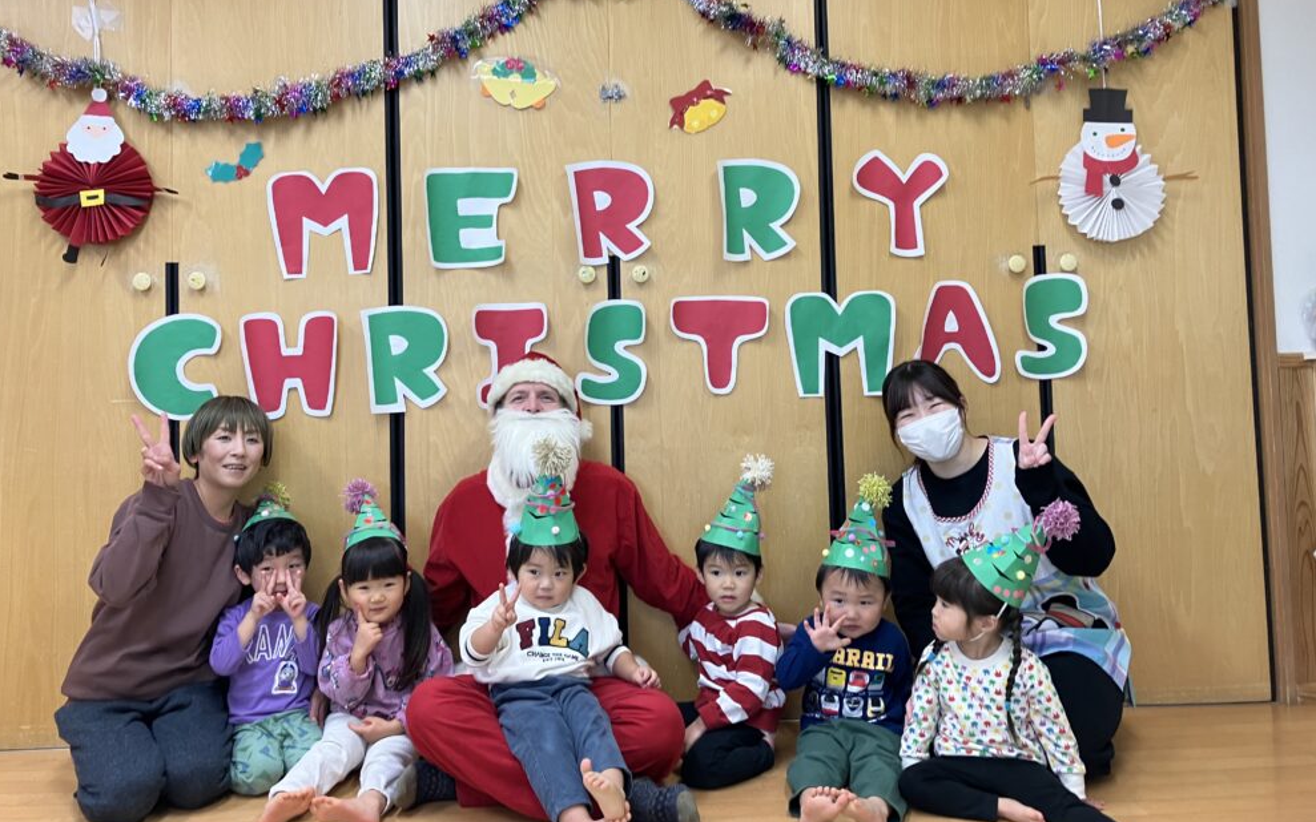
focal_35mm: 30
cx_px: 652
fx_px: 1076
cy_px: 355
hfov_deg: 62.9
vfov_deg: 41.7
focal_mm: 3.99
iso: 50
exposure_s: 1/50
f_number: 1.8
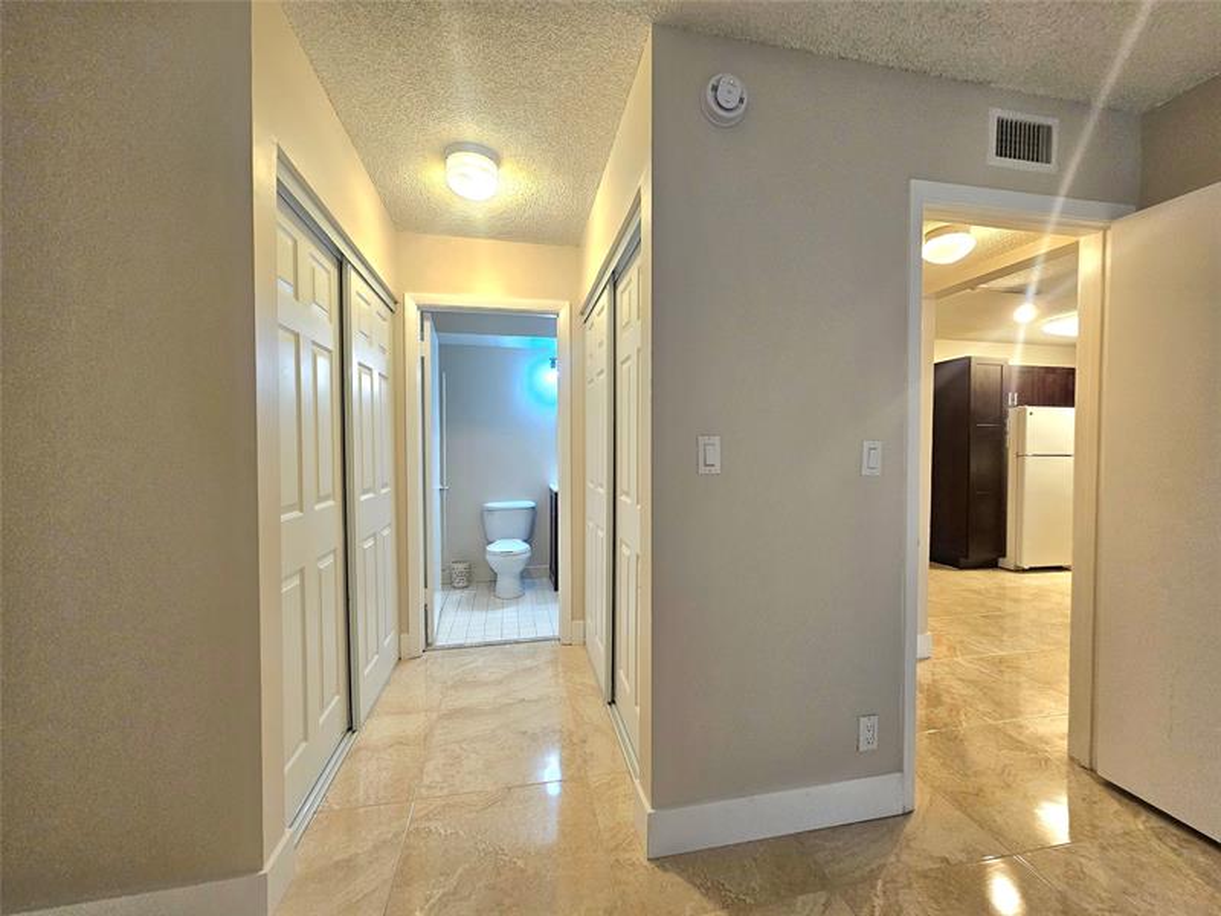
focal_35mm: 13
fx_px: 459
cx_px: 610
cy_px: 458
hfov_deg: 106.2
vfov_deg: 89.9
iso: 160
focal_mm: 2.2
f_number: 2.2
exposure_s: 1/60.2
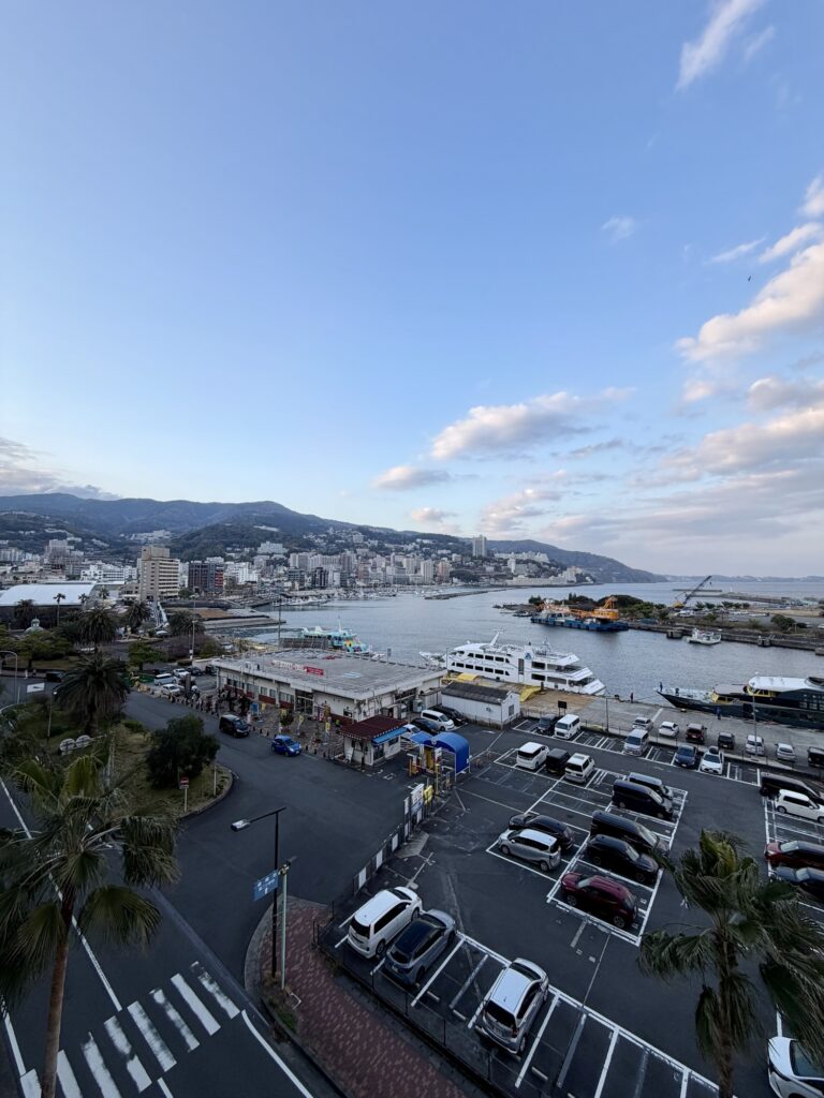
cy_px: 549
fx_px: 444
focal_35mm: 14
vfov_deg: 102.1
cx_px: 412
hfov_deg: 85.7
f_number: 2.2
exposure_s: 1/502
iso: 50
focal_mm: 2.22
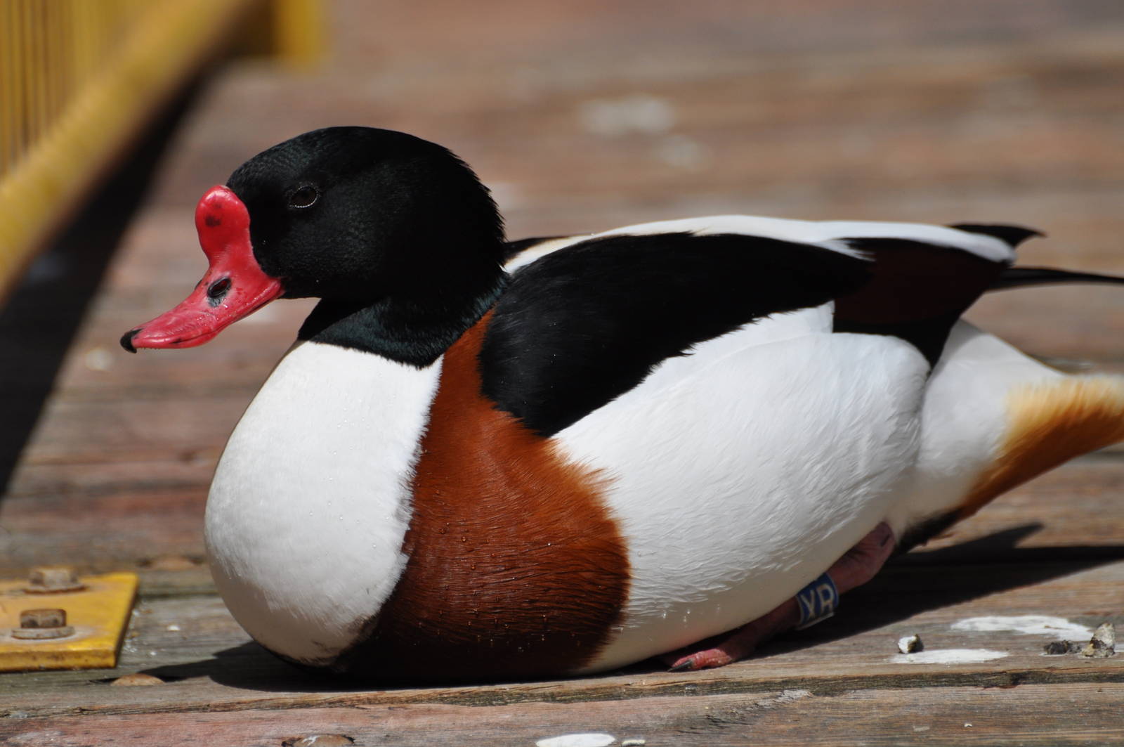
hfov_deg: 4.6
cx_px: 562
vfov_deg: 3.0
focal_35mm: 450
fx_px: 14034
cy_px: 374
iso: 360
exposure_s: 1/2000
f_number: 5.6
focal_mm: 300
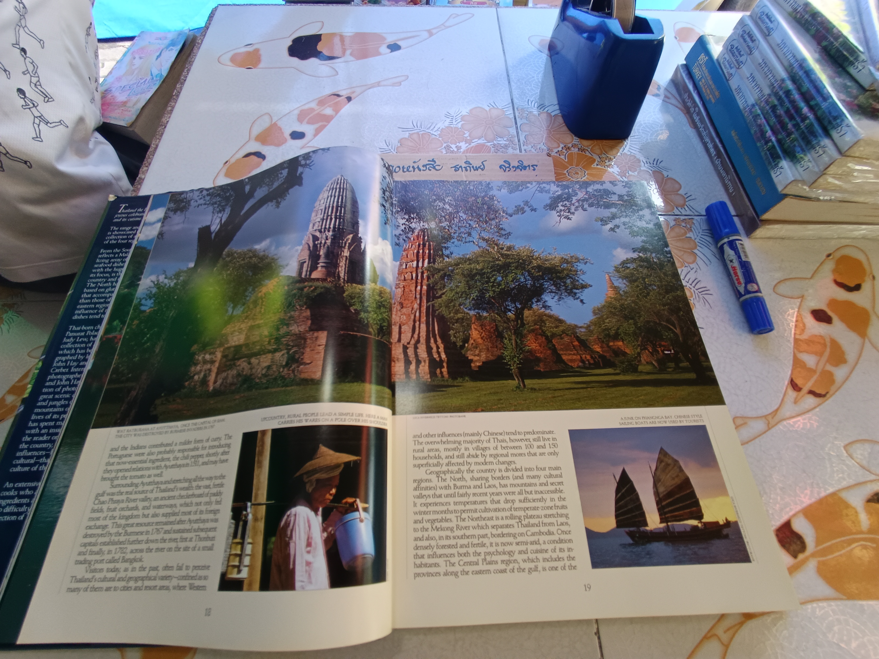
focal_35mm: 16
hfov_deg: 94.5
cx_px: 440
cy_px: 330
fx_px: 406
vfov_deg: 78.1
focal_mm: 1.65
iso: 122
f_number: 2.2
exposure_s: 1/50
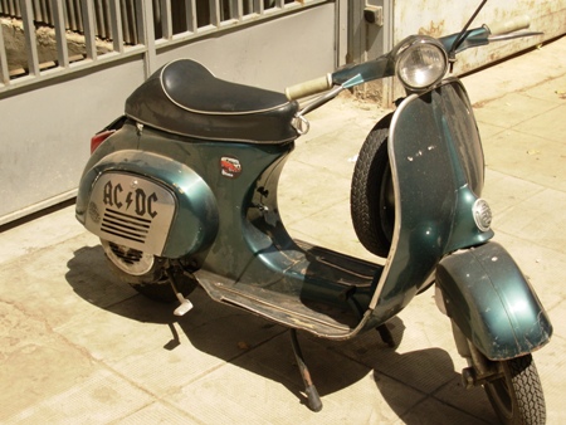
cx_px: 283
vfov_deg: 23.0
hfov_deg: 30.3
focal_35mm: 64
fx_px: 1047
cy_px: 212
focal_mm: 10.5
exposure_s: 1/664
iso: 50
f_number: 3.4
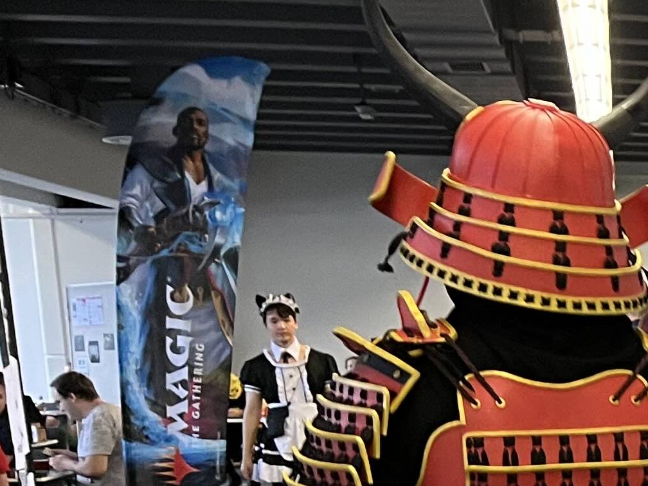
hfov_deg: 15.3
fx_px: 1947
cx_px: 1284
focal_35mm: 104
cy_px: 701
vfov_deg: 13.5
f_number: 1.6
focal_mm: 5.1
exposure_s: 1/50
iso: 100
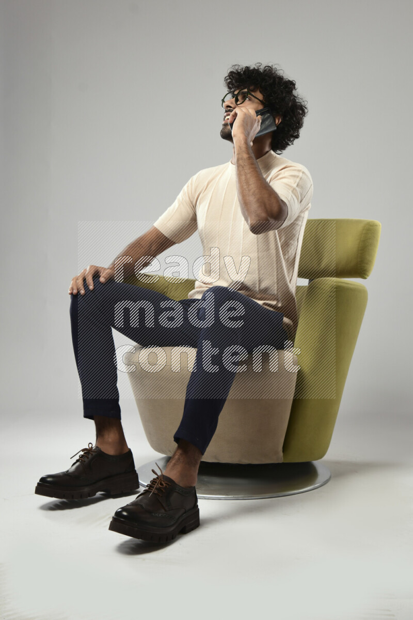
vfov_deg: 44.5
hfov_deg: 30.5
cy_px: 310
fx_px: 757
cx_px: 206
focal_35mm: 44
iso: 400
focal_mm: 44
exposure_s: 1/125
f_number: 5.6
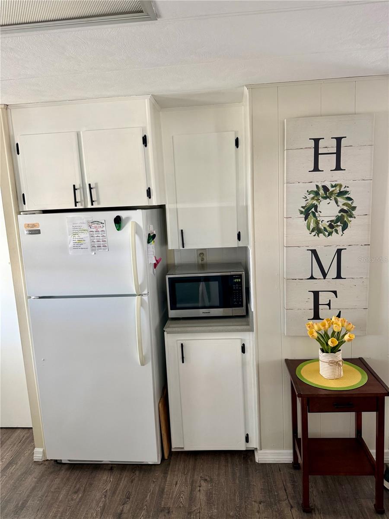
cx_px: 194
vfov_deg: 71.6
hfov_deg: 56.8
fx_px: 360
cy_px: 260
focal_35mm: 24
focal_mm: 6.76
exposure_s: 1/60
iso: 160
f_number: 1.78
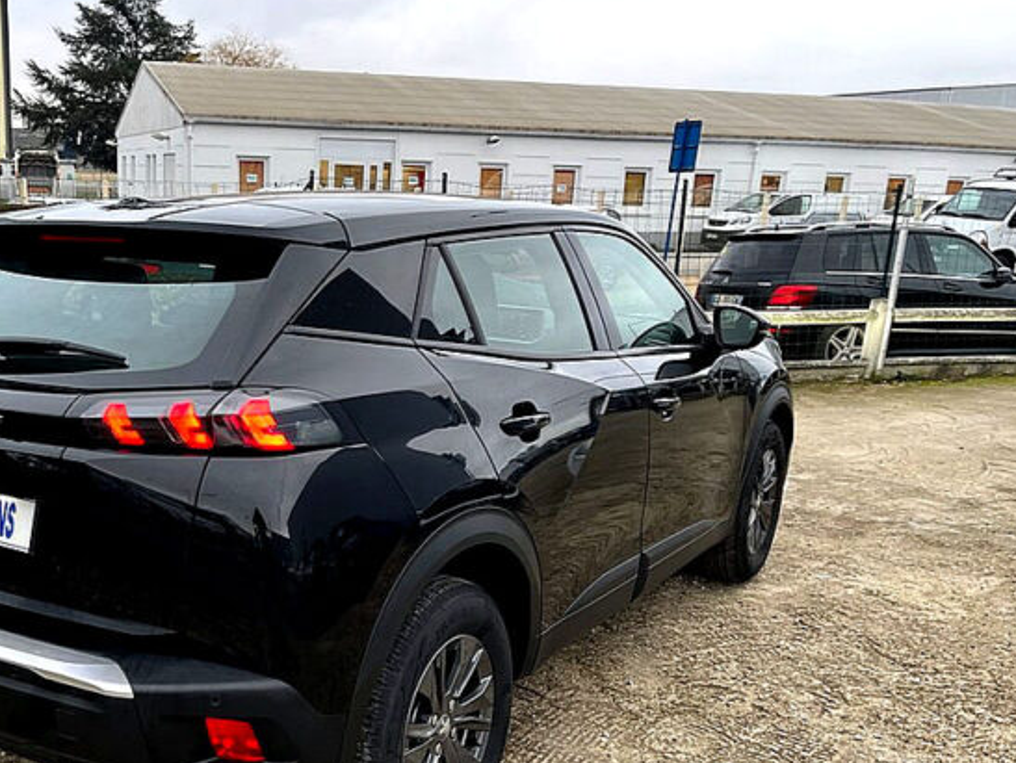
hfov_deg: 47.7
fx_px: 1116
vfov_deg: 37.2
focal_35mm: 38
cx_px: 297
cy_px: 529
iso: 125
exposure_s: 1/119
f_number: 1.6
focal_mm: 5.1
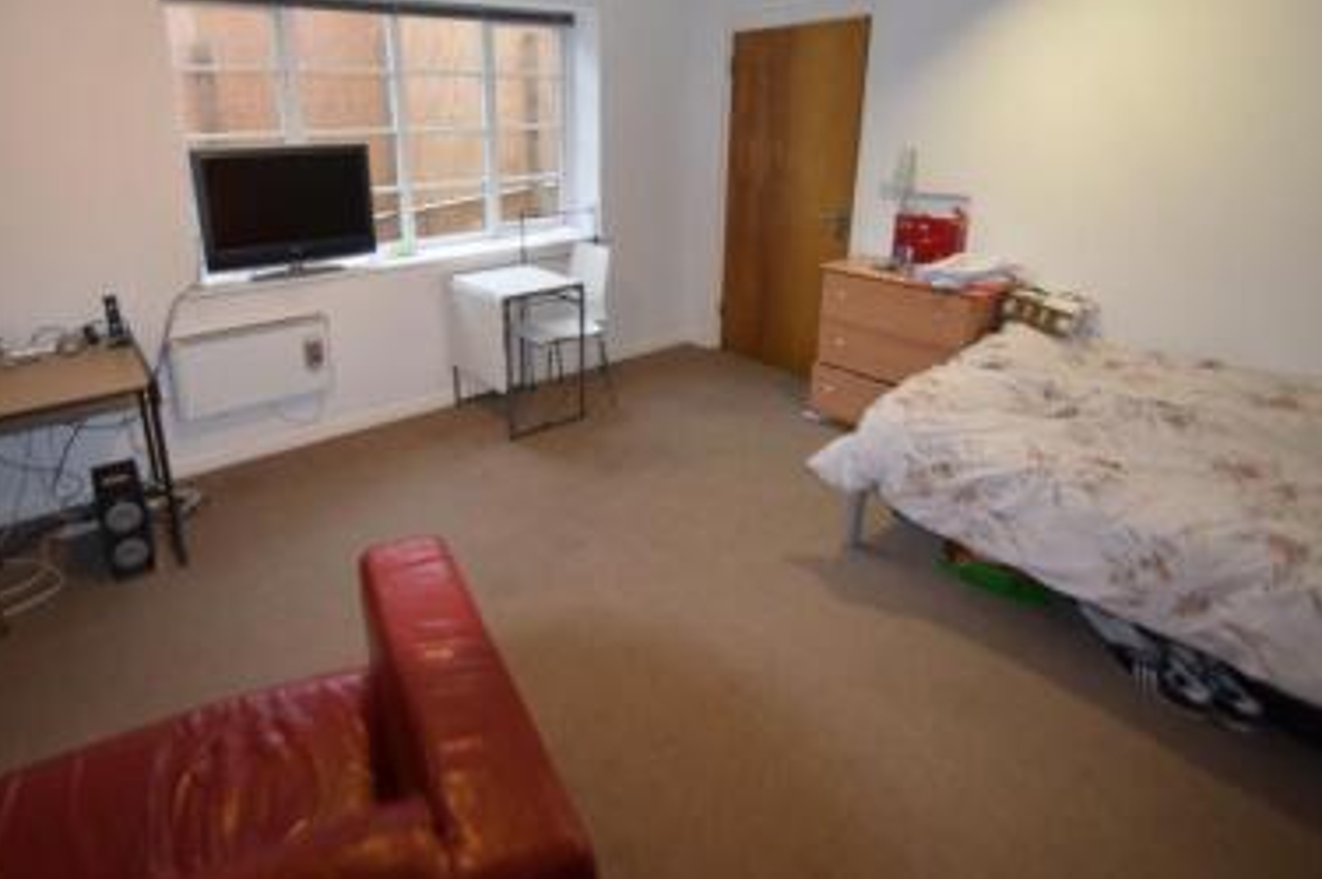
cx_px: 587
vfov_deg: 63.6
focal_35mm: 19
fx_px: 697
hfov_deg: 86.6
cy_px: 332
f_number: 4.5
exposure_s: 1/80
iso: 800
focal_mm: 10
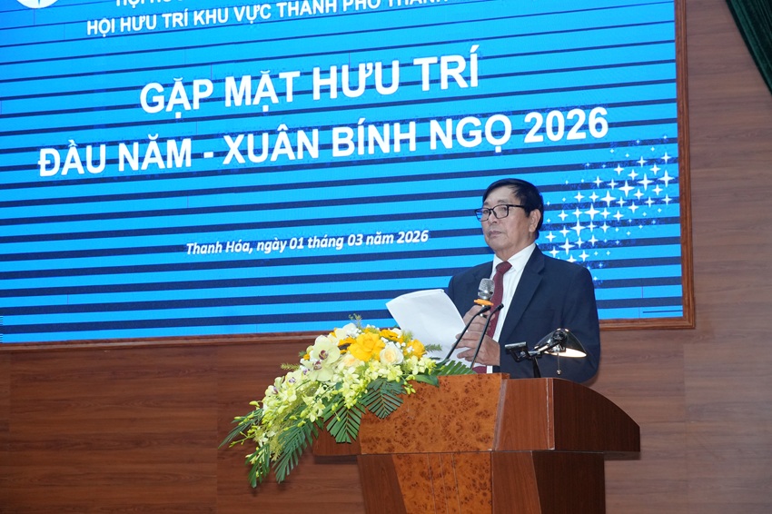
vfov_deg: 16.8
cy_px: 257
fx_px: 1736
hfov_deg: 25.1
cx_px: 386
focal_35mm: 81
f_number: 5
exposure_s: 1/160
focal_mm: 54
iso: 2500
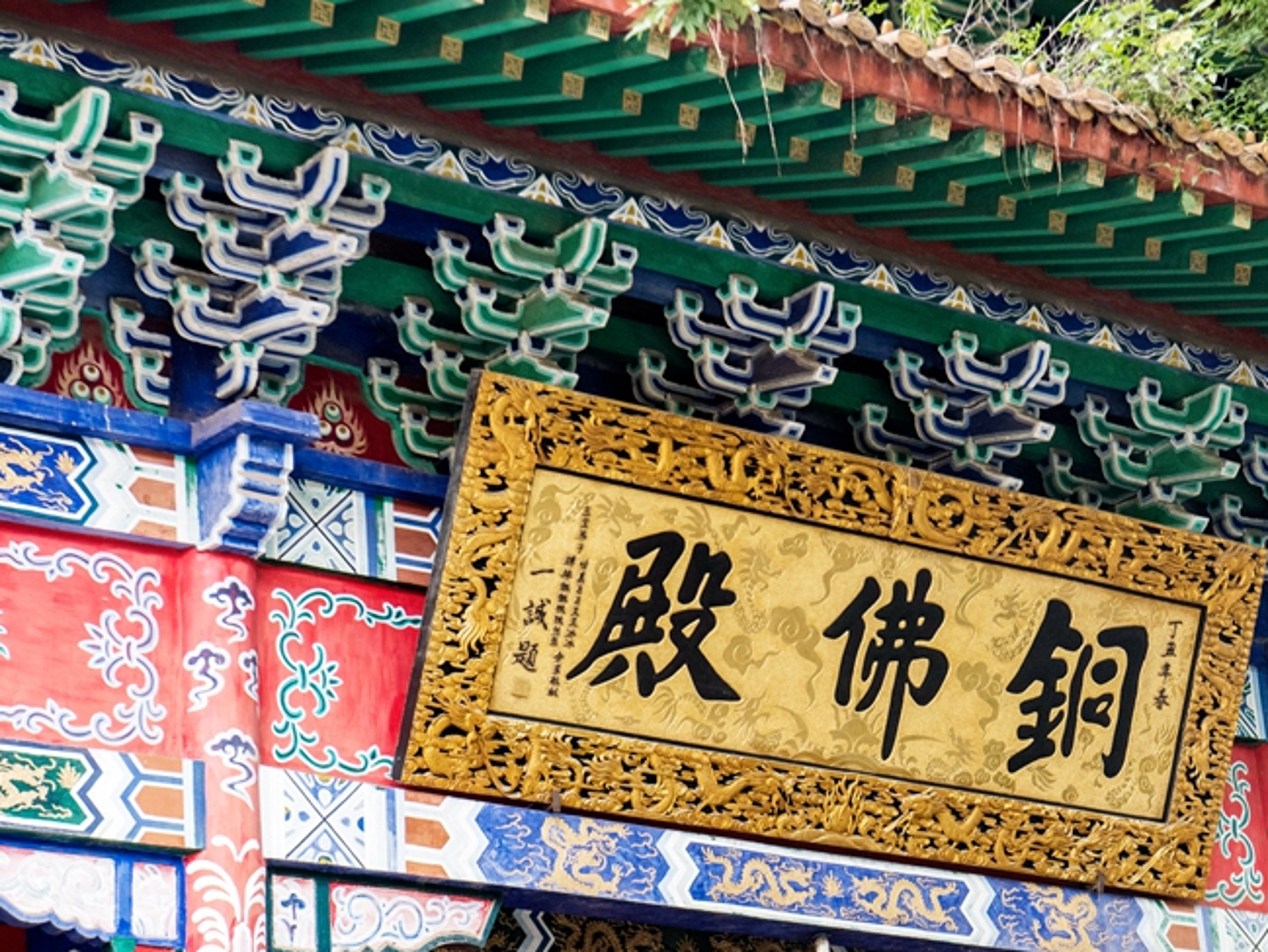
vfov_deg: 13.2
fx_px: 4103
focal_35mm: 112
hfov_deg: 17.4
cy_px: 533
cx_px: 1028
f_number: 8
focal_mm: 70
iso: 800
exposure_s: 1/100
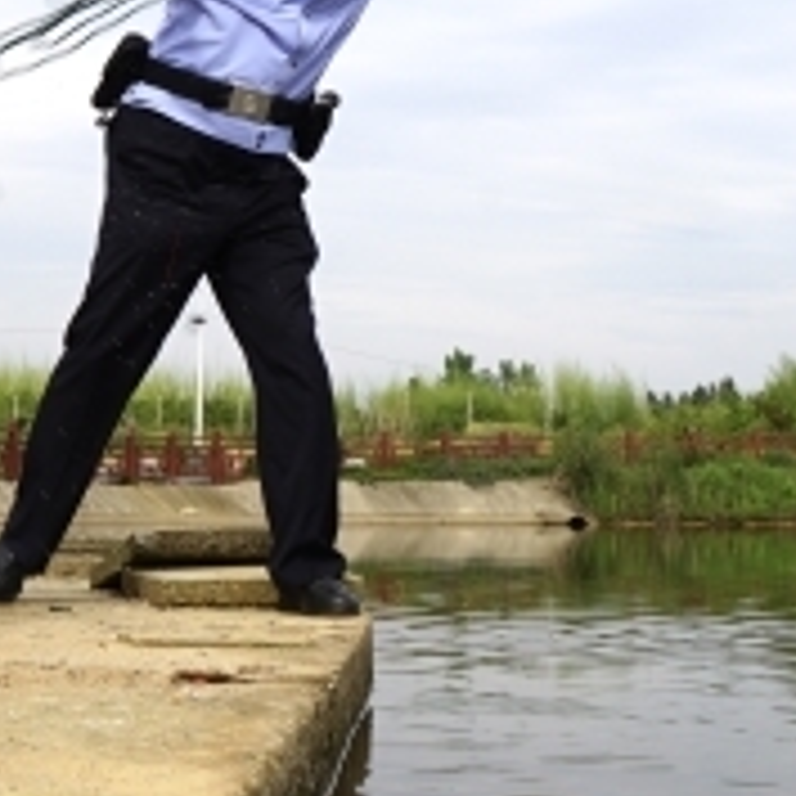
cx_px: 297
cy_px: 92
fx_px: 2393
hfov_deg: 18.8
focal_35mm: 92
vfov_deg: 18.6
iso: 100
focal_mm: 24
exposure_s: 1/200
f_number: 11
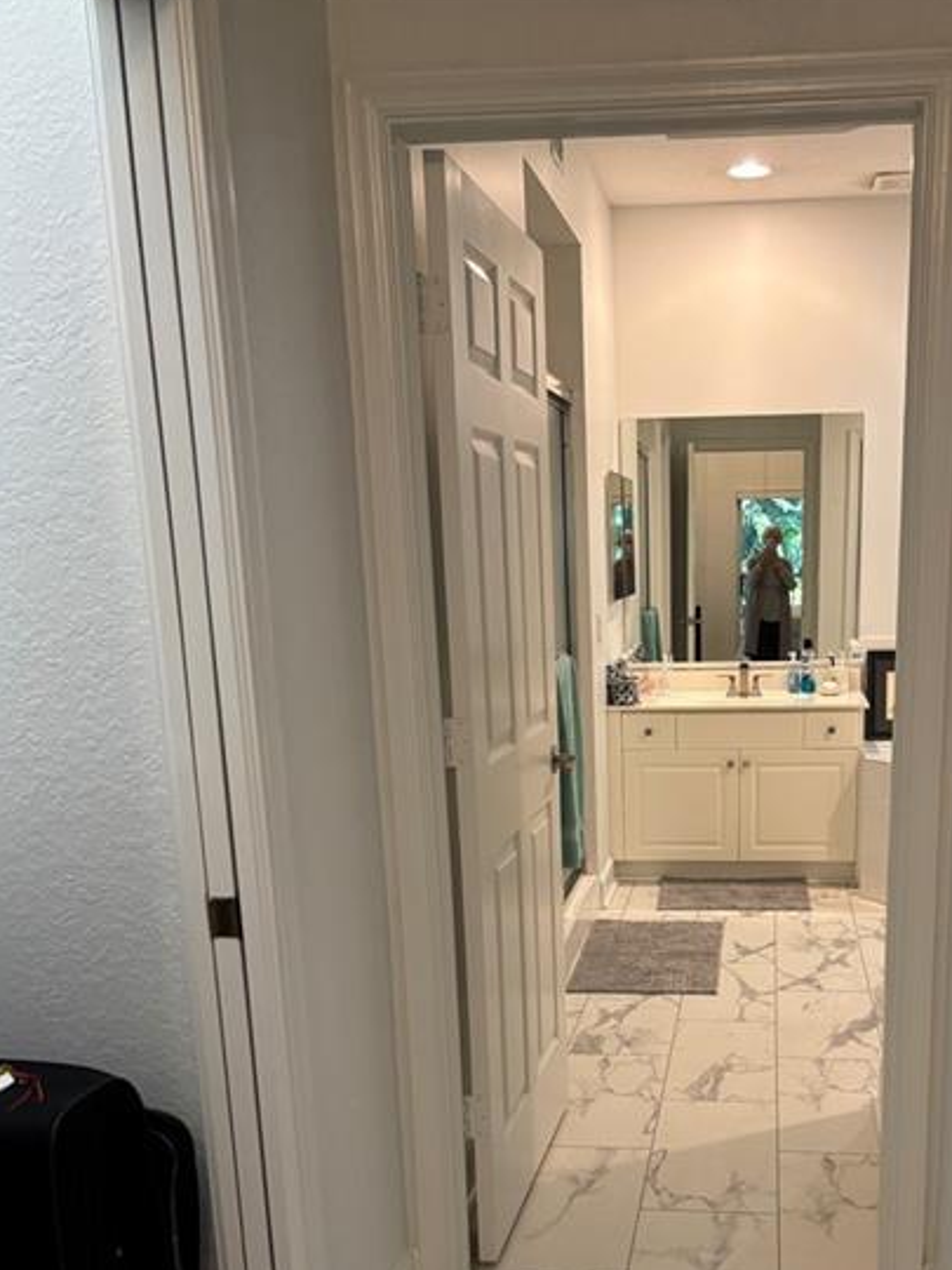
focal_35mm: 37
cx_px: 651
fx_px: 1357
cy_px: 887
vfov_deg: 48.9
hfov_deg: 38.1
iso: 160
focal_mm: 5.96
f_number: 1.6
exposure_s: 1/60
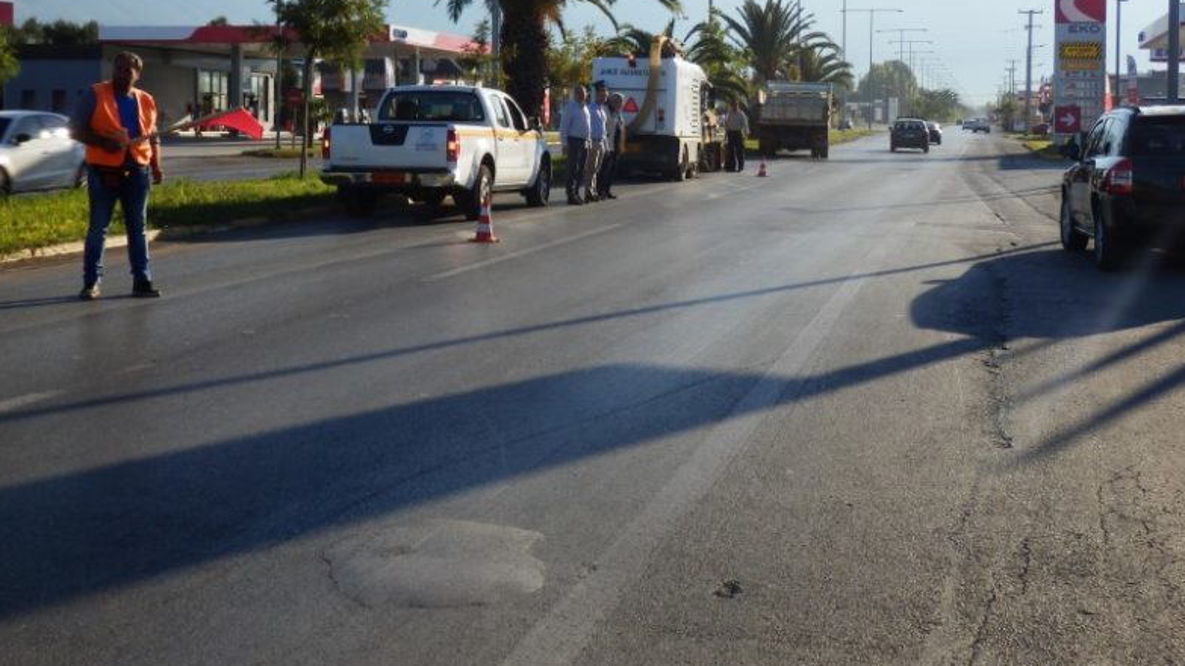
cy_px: 157
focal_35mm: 51
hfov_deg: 40.5
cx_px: 663
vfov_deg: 23.2
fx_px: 1602
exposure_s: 1/125
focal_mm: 6.6
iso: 80
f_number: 10.1
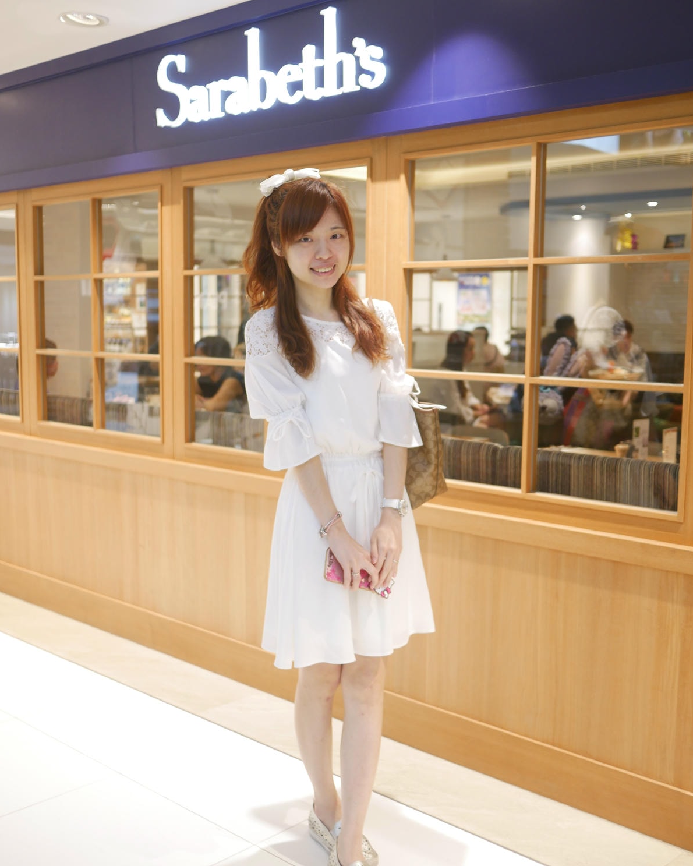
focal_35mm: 42
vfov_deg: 43.8
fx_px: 1077
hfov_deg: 35.7
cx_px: 349
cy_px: 447
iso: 200
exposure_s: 1/60
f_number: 1.7
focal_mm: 20
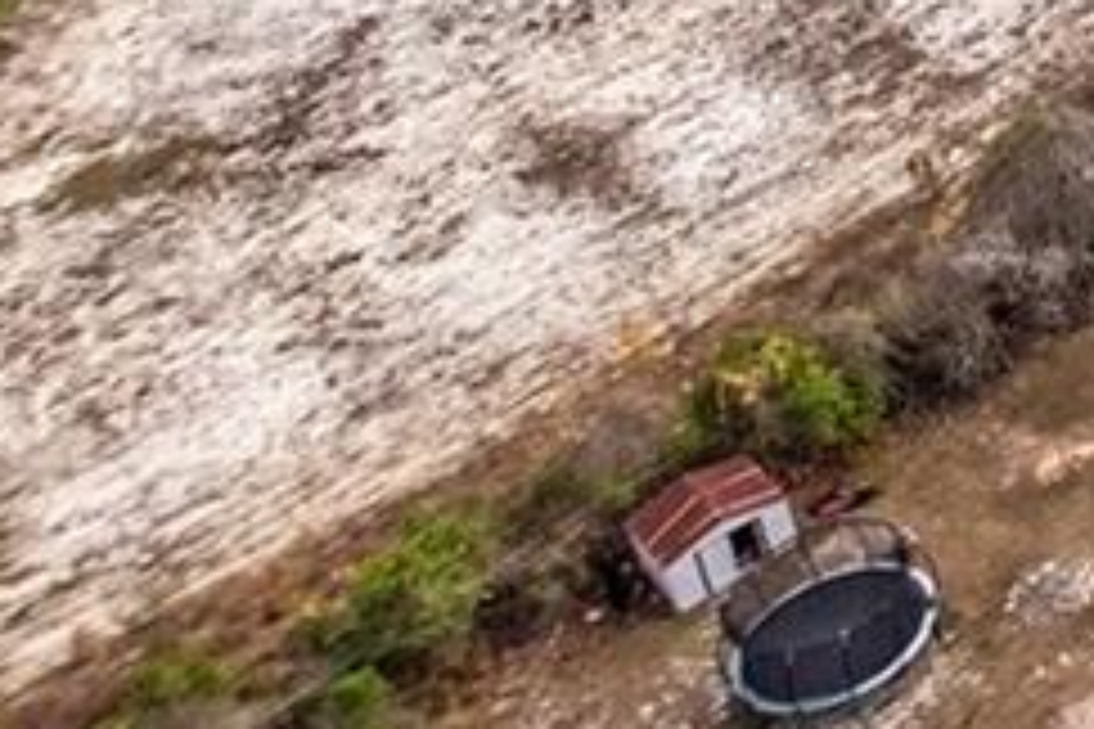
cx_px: 3354
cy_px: -1258
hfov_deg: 10.1
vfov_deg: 8.3
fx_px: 4406
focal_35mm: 145
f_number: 2.8
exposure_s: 1/1000
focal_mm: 8.38
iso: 200
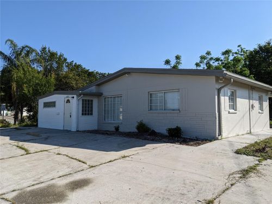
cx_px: 136
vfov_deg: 51.4
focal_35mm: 27
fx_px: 212
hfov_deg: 65.3
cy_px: 102
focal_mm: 4.38
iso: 62
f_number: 1.73
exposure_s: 1/3356
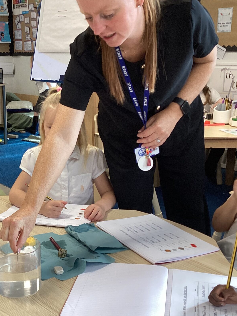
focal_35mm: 50
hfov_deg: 28.5
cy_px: 169
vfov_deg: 38.2
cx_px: 49
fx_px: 456
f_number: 2.4
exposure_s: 1/50
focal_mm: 3.3
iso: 80
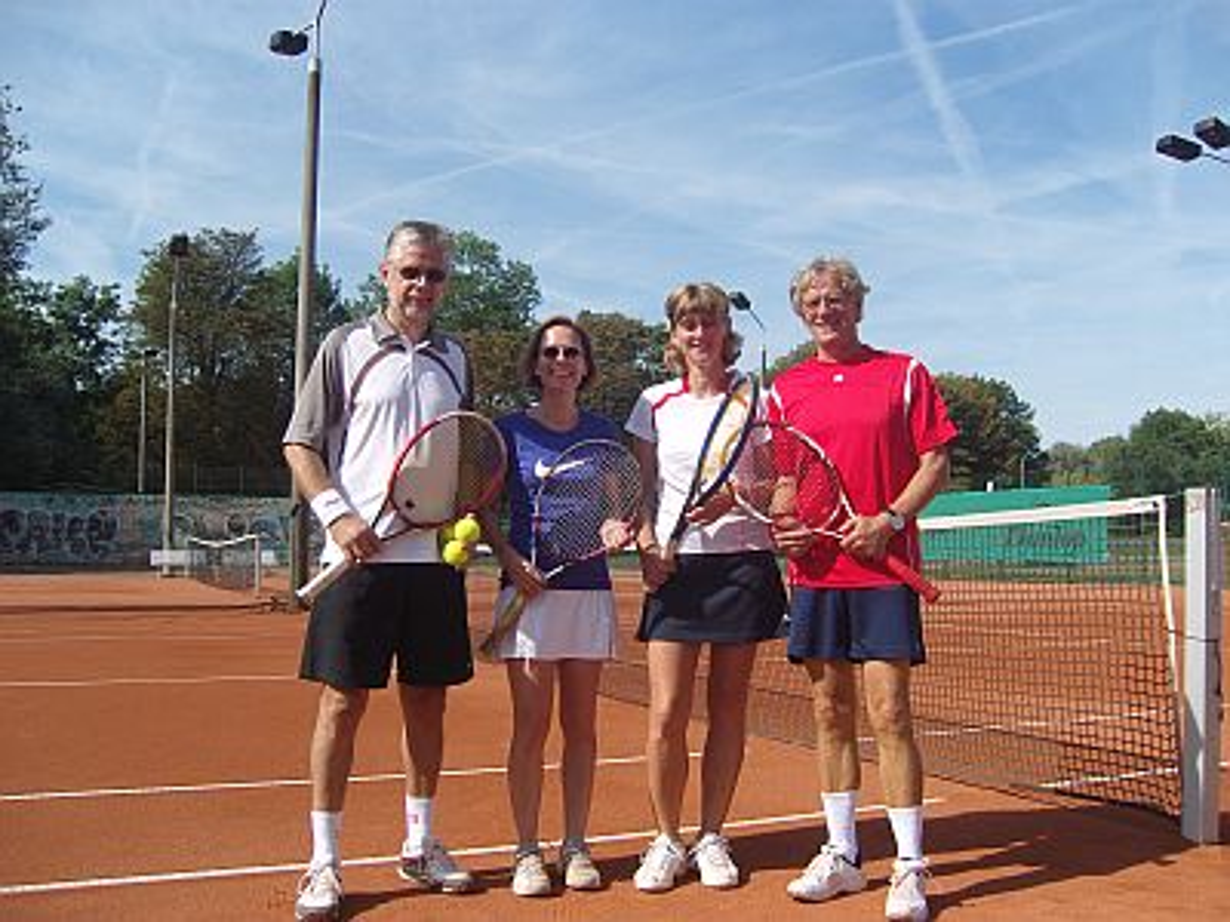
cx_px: 615
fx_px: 1208
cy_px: 461
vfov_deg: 41.8
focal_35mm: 34
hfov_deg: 54.0
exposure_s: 1/320
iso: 100
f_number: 7
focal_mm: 7.3
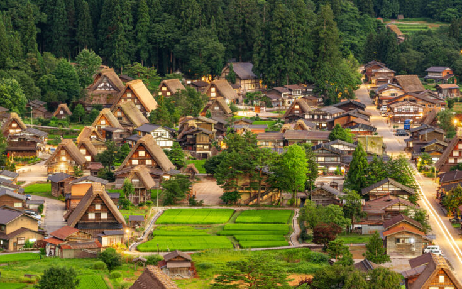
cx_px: 338
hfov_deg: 12.8
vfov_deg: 8.1
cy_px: 196
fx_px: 2053
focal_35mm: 163
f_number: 8
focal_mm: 98
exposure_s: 120
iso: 100
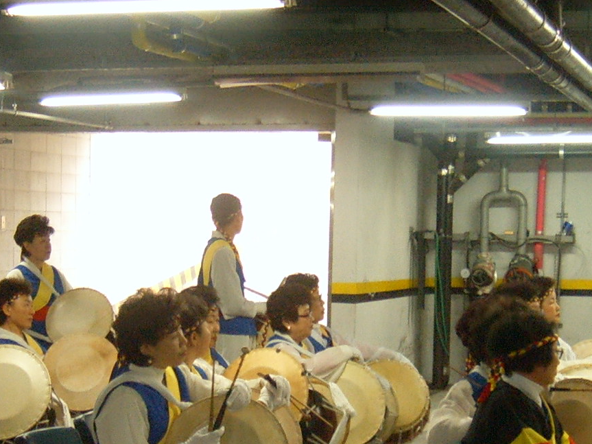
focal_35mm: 102
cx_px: 250
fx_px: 1744
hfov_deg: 19.3
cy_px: 390
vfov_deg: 14.4
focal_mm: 9.1
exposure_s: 1/8
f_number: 3.4
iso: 100
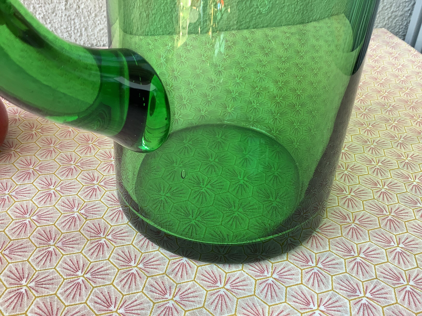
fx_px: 378
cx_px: 211
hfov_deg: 58.4
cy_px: 158
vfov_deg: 45.4
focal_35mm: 31
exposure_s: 1/60
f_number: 2.4
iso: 50
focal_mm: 3.3
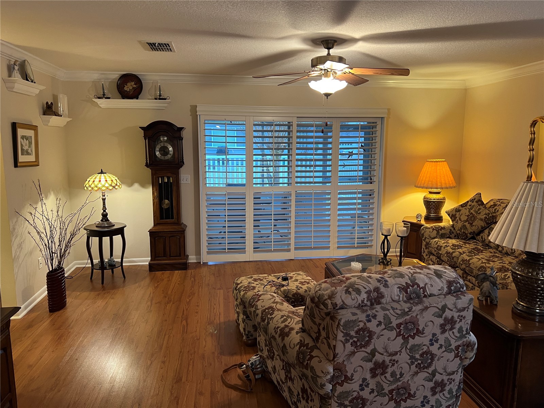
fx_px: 409
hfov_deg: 67.3
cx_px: 272
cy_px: 204
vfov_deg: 53.1
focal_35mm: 26
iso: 200
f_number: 1.5
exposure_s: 1/60
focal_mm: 5.7
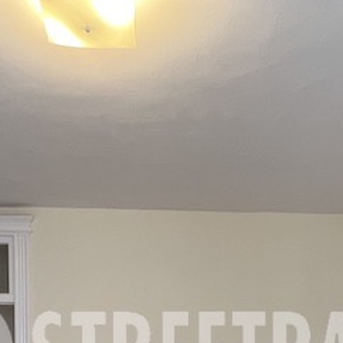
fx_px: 426
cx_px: 170
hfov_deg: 43.9
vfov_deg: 34.1
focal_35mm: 38
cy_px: 424
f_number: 1.8
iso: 125
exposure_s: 1/99
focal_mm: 1.57
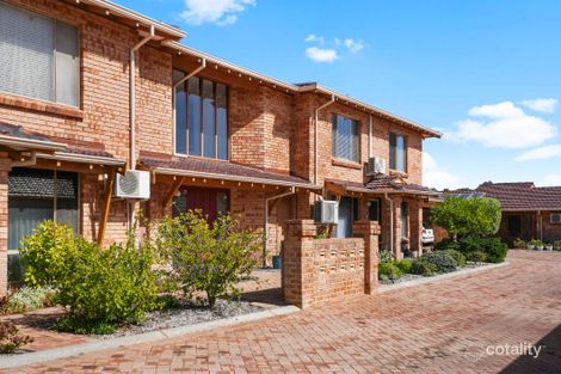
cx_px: 280
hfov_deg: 54.5
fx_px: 545
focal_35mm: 35
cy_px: 187
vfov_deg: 37.8
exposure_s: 1/200
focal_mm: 35
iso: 80
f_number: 9
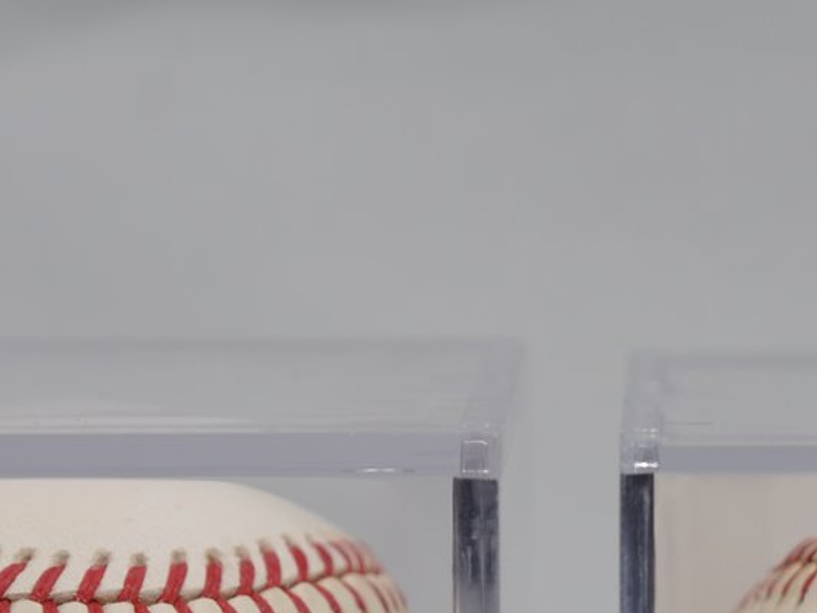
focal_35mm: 185
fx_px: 4366
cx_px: 551
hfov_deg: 10.7
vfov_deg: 7.9
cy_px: 863
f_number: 5
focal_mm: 40
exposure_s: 1/100
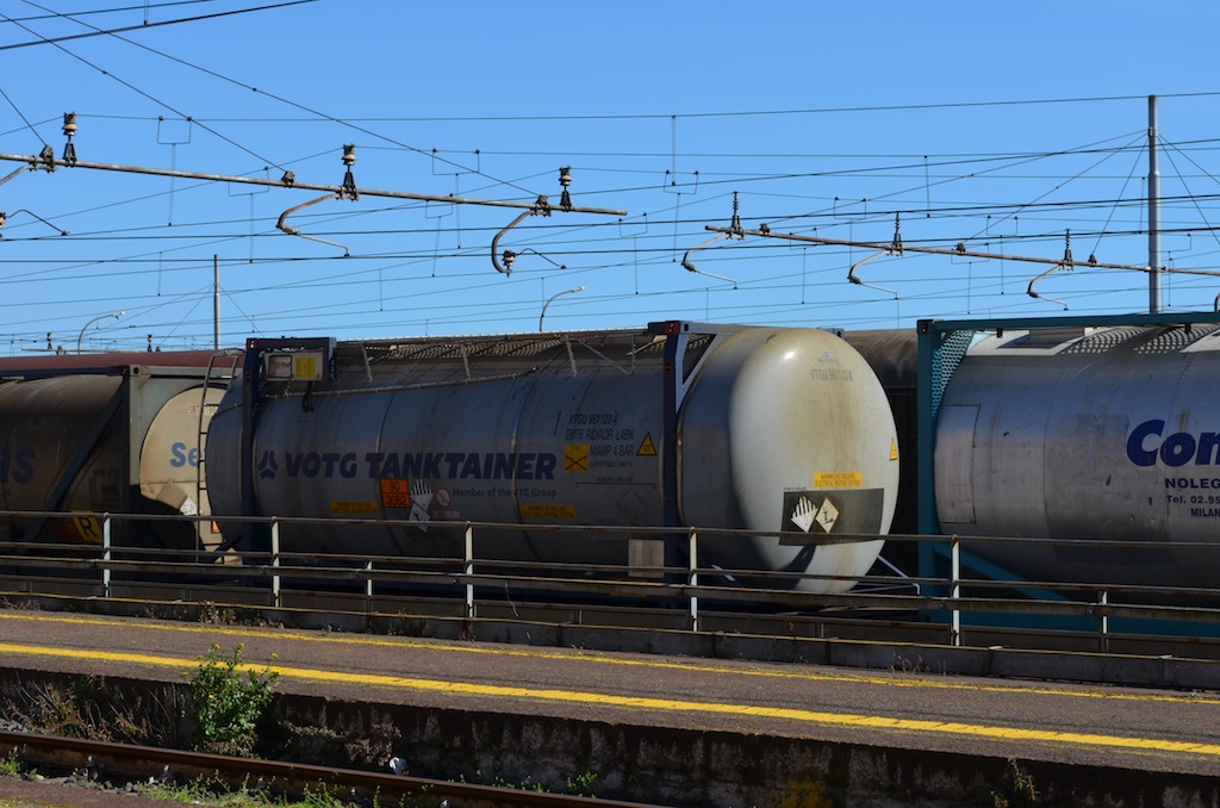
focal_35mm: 82
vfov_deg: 16.5
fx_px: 2790
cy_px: 404
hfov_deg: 24.7
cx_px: 610
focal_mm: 55
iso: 100
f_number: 8
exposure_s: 1/250
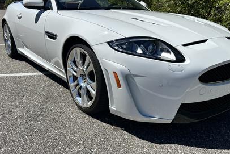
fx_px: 198
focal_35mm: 31
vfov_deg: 42.3
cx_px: 124
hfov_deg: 60.2
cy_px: 66
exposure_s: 1/8929
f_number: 1.78
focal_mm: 6.86
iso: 80
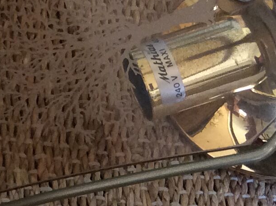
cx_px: -154
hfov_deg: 13.6
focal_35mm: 135
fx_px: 1075
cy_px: -25
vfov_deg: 10.8
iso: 100
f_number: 2.4
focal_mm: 3.3
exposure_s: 1/25
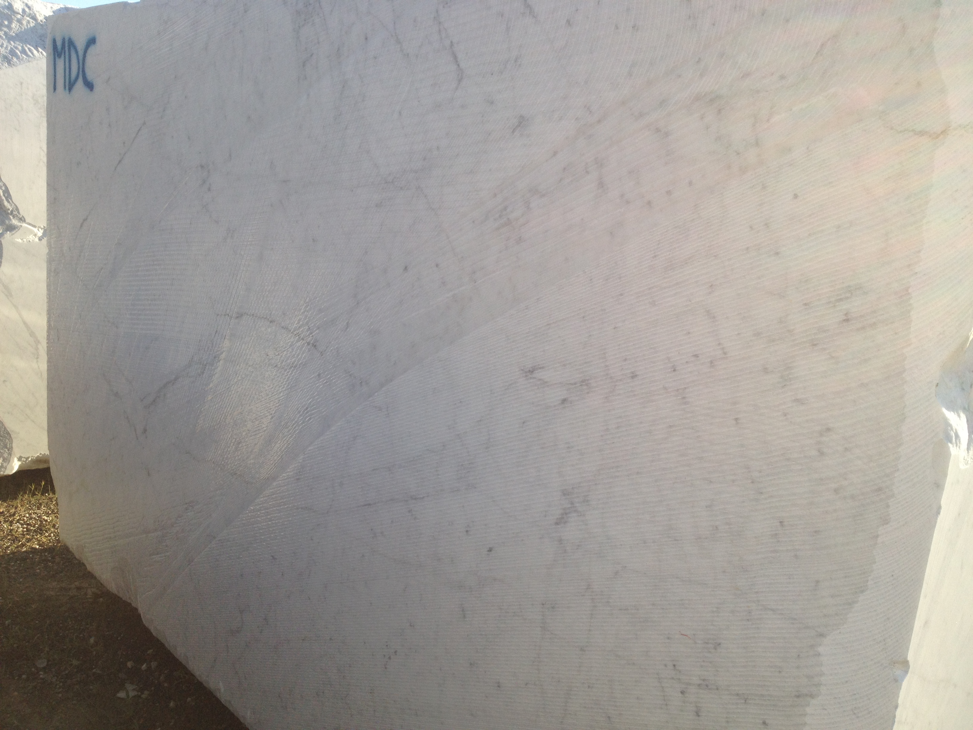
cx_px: 486
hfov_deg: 52.6
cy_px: 365
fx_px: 984
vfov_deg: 40.7
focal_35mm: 35
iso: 64
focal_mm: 4.28
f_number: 2.4
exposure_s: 1/901
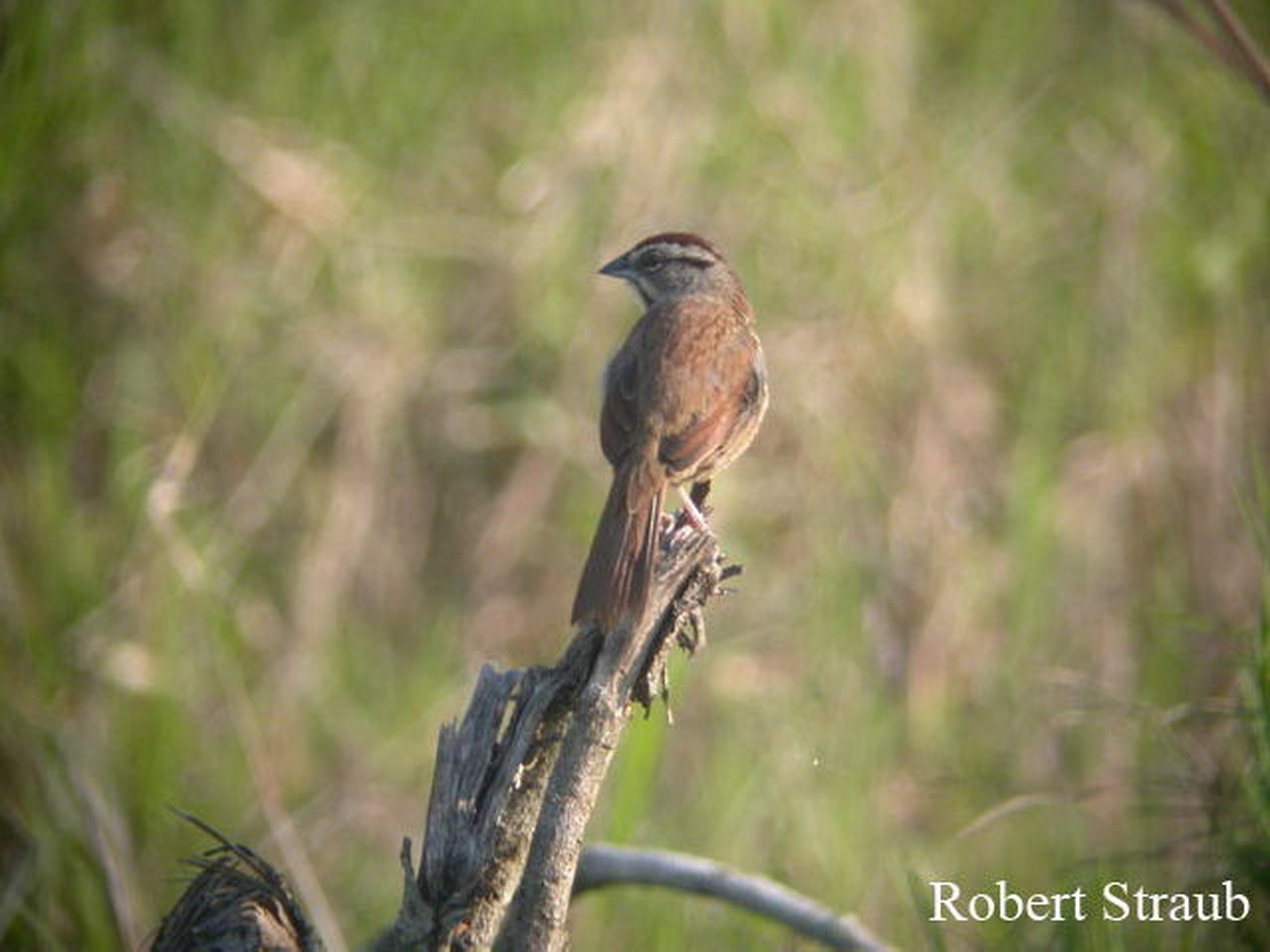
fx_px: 3632
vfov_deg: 14.9
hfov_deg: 19.8
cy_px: 476
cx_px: 635
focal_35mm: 99
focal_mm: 20.6
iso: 100
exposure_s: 1/59
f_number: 3.9
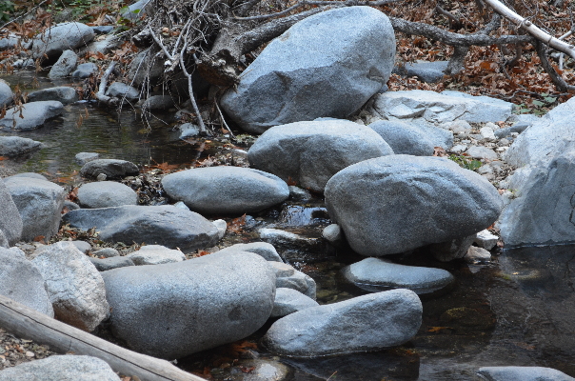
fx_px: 1315
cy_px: 190
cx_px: 288
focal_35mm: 82
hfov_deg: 24.7
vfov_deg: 16.5
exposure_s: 1/30
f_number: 5.6
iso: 800
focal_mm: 55
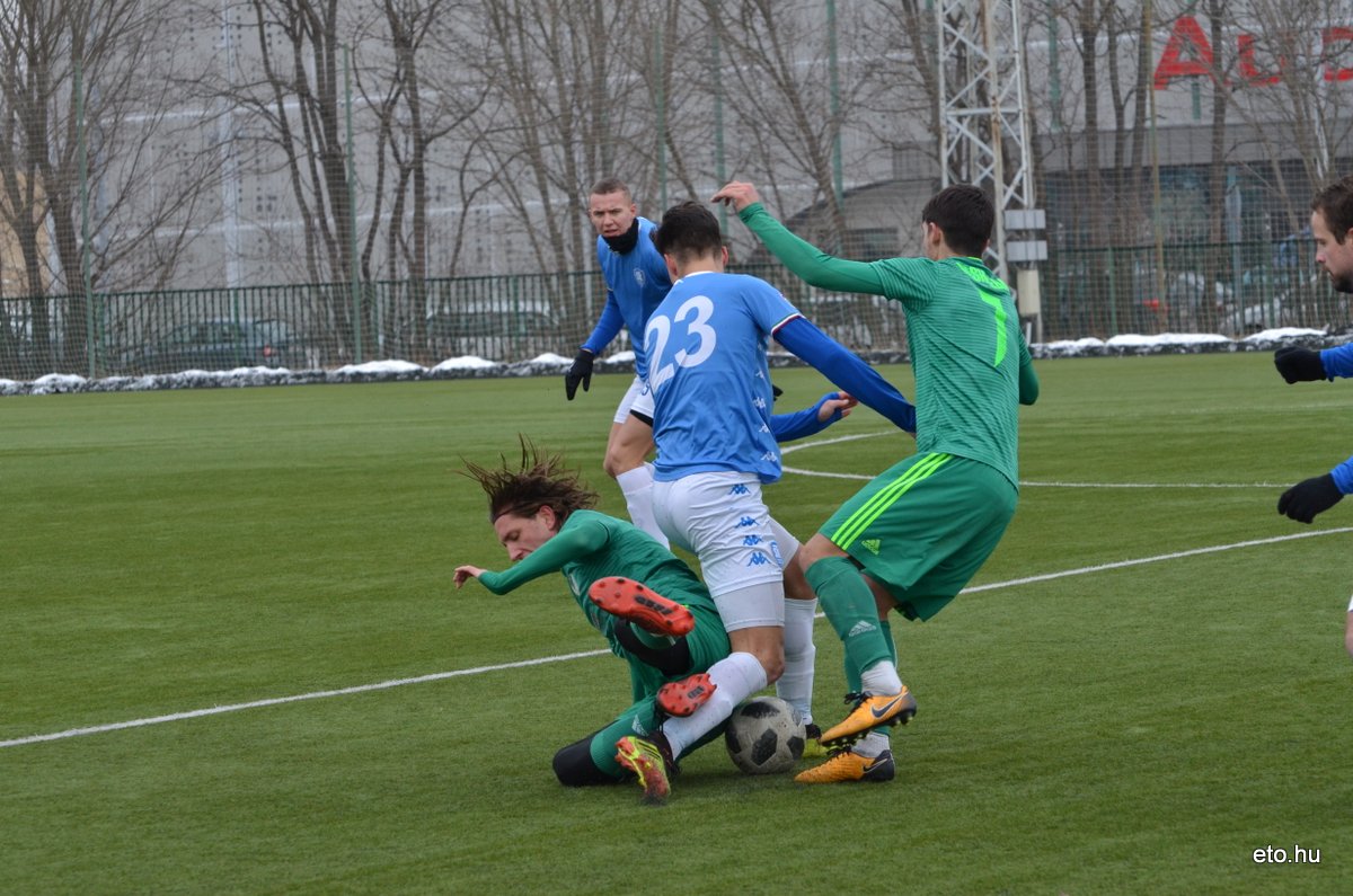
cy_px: 448
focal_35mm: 153
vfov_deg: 8.9
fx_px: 5739
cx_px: 676
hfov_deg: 13.4
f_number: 7.1
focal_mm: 102
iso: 500
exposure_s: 1/800
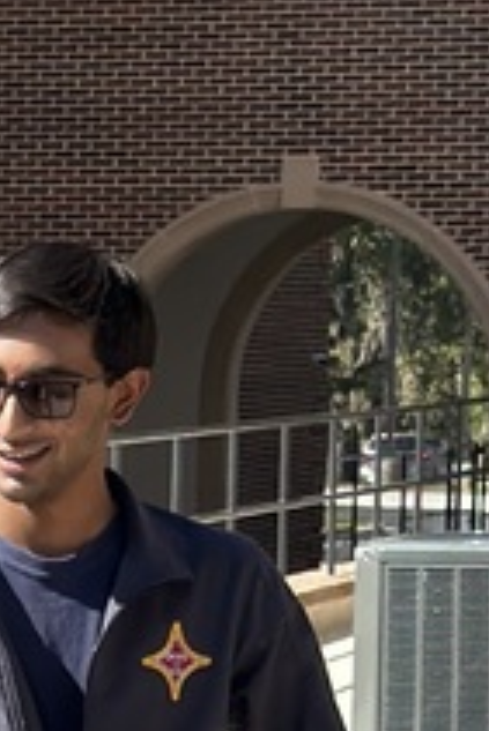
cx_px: -583
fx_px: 4922
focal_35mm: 242
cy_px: 880
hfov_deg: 5.5
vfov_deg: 8.4
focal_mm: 6.86
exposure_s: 1/4785
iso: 100
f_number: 1.78
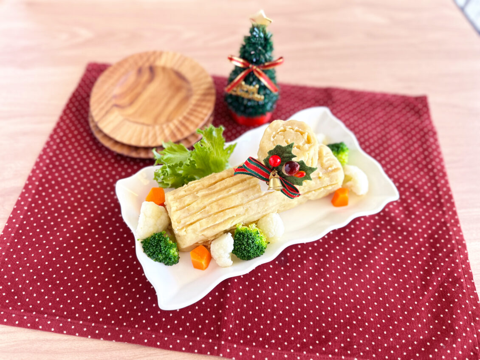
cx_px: 240
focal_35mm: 24
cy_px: 180
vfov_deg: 56.8
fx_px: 333
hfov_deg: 71.6
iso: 160
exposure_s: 1/121
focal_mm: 6.86
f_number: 1.78
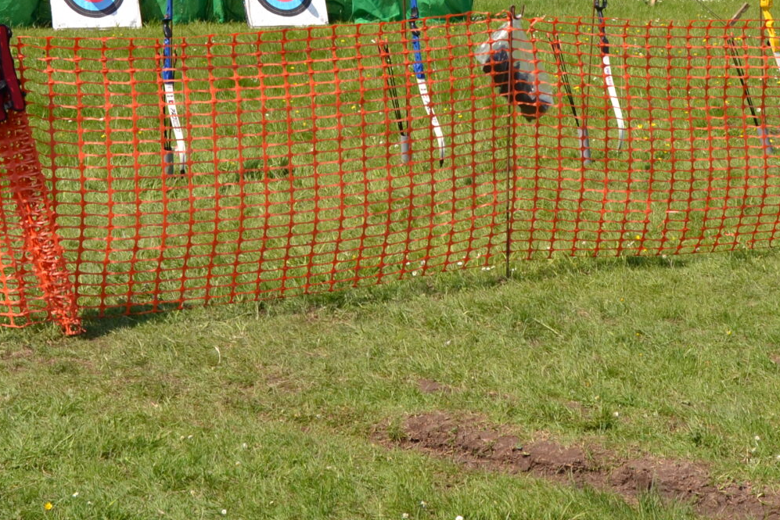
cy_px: -70
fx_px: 1668
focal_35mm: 77
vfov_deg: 17.1
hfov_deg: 26.3
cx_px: 401
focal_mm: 20
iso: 100
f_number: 8
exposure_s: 1/250
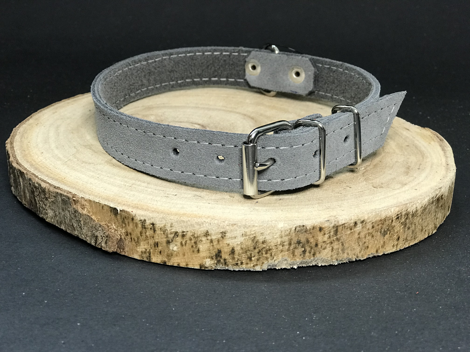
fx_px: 774
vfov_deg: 25.7
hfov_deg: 33.8
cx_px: 235
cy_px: 176
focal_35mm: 57
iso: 250
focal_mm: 6.6
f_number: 2.8
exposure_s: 1/50
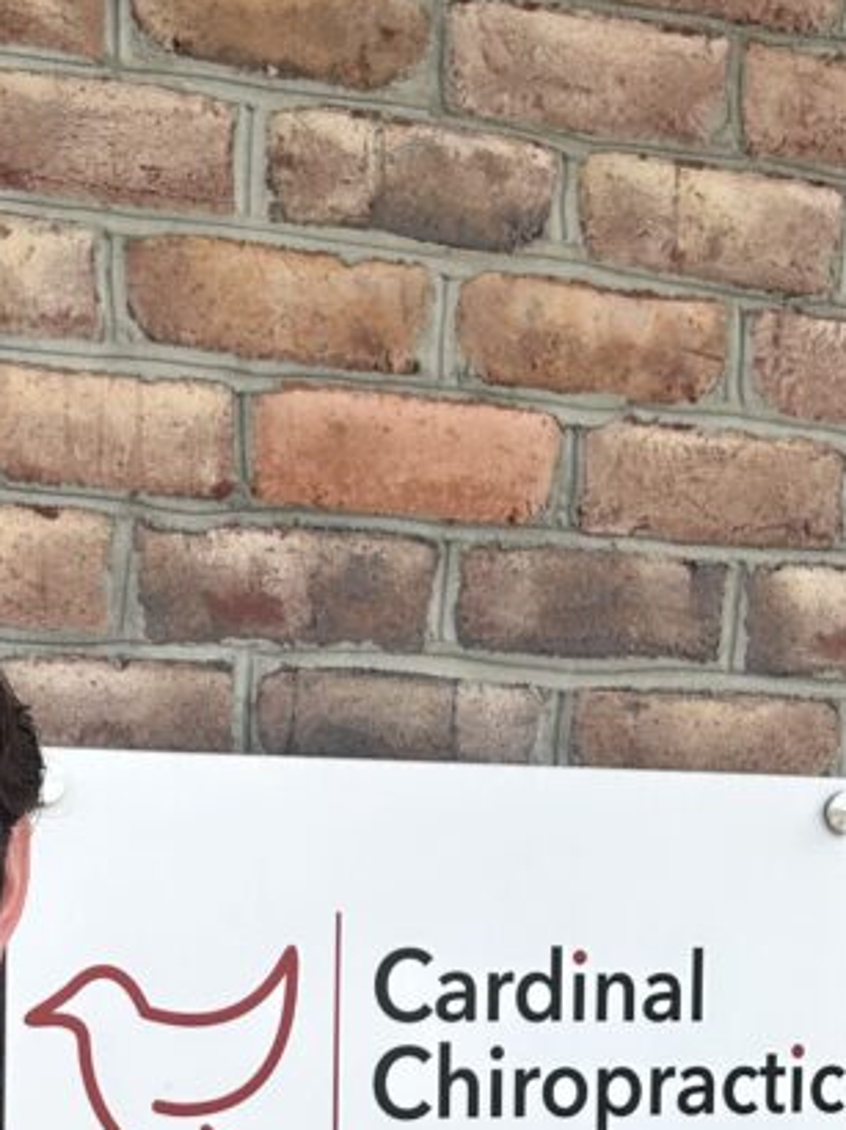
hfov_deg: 21.8
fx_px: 2120
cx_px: 19
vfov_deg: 28.8
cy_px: 989
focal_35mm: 65
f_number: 1.5
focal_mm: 5.7
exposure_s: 1/873
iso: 50
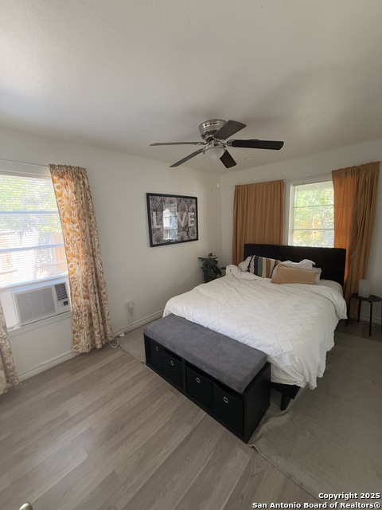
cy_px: 255
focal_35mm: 14
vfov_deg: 102.1
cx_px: 191
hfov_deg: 85.7
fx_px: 206
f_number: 2.2
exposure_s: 1/60
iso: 400
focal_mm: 2.22
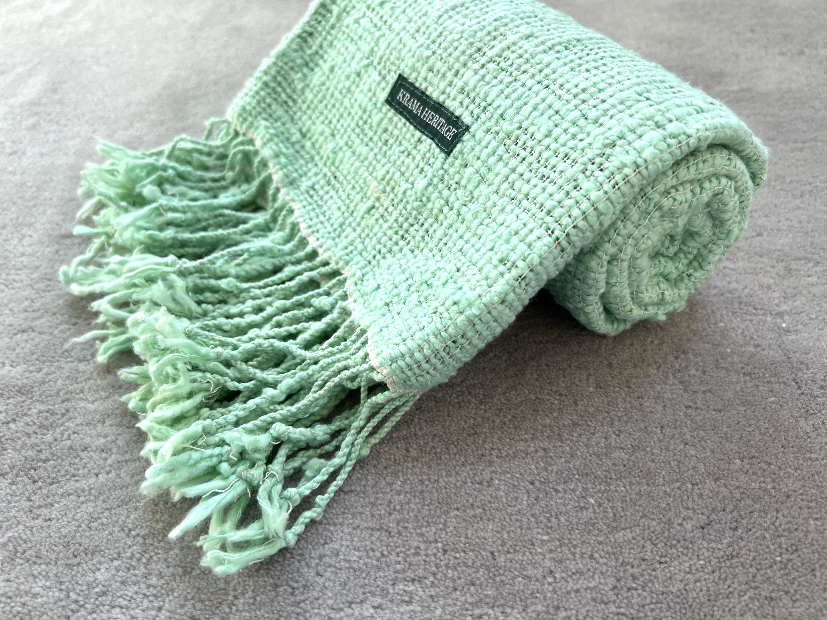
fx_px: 621
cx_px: 414
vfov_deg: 53.1
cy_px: 310
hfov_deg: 67.3
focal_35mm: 26
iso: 40
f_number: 1.5
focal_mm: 5.7
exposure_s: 1/121
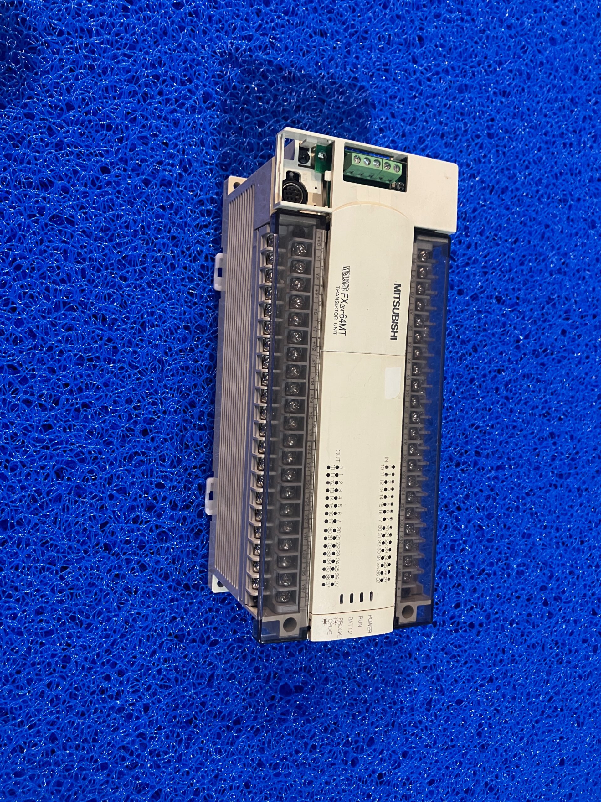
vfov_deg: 63.4
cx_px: 300
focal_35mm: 28
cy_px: 401
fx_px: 648
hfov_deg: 49.7
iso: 250
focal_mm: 3.99
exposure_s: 1/50
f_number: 1.8
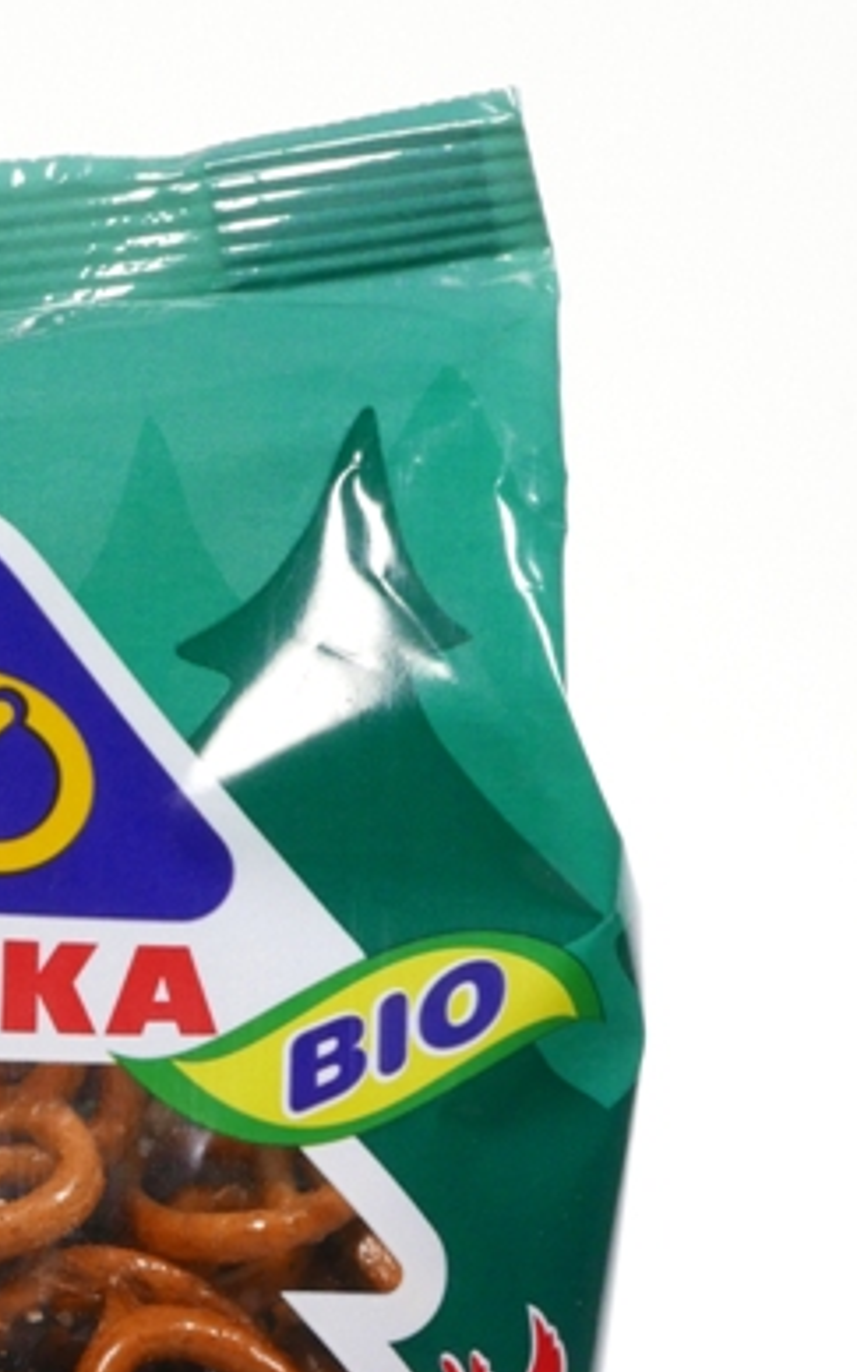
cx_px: -79
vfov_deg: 18.8
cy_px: 1249
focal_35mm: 109
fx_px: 4075
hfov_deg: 11.8
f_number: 16
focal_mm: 23.6
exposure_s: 1/20
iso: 800
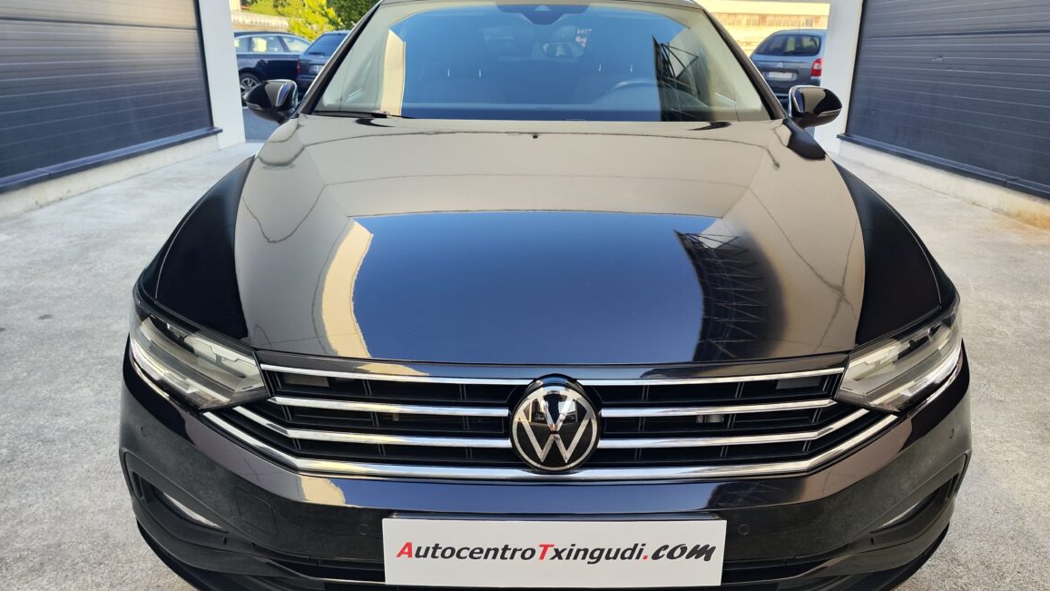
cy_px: 281
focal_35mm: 26
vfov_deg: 44.4
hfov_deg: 71.9
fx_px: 724
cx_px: 541
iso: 50
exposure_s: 1/114
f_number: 1.69
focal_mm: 7.01
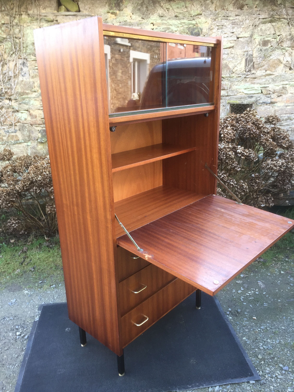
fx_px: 328
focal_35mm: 29
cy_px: 196
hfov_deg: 48.2
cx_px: 147
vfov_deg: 61.7
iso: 40
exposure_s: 1/50
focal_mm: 4.15
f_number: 2.2
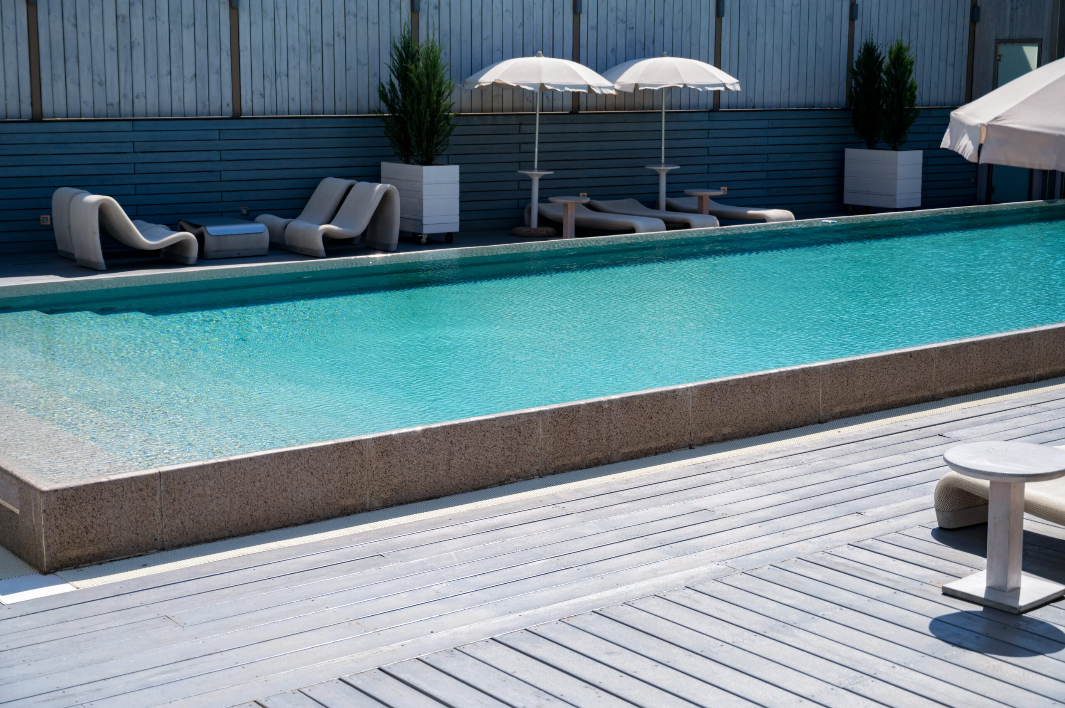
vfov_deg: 27.0
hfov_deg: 39.6
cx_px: 532
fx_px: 1478
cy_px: 354
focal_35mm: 50
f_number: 4
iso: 200
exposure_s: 1/8000
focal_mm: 50
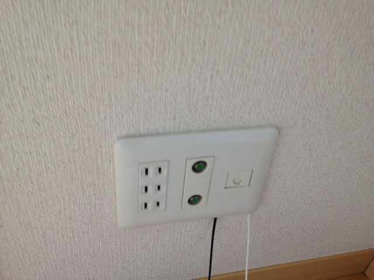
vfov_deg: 42.9
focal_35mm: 33
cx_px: 187
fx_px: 357
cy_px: 140
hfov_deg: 55.4
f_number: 2.4
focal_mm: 4.12
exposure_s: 1/40
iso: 50
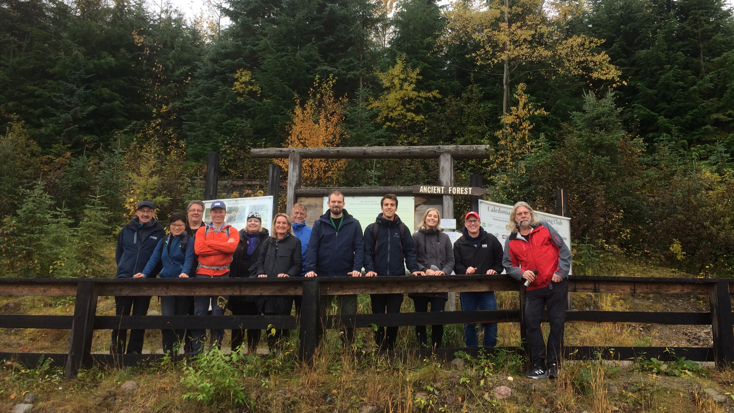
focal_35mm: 32
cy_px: 164
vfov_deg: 36.5
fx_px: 623
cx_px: 370
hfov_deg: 61.0
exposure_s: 1/240
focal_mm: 4.15
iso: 32
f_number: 2.2
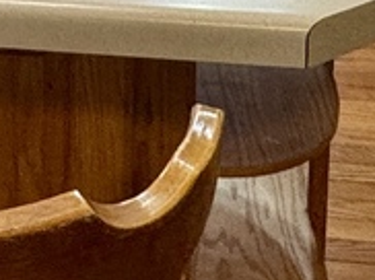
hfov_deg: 17.2
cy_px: -387
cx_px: -33
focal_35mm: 111
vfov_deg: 11.2
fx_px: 1201
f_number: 2.2
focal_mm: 2.22
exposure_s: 1/120
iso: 160
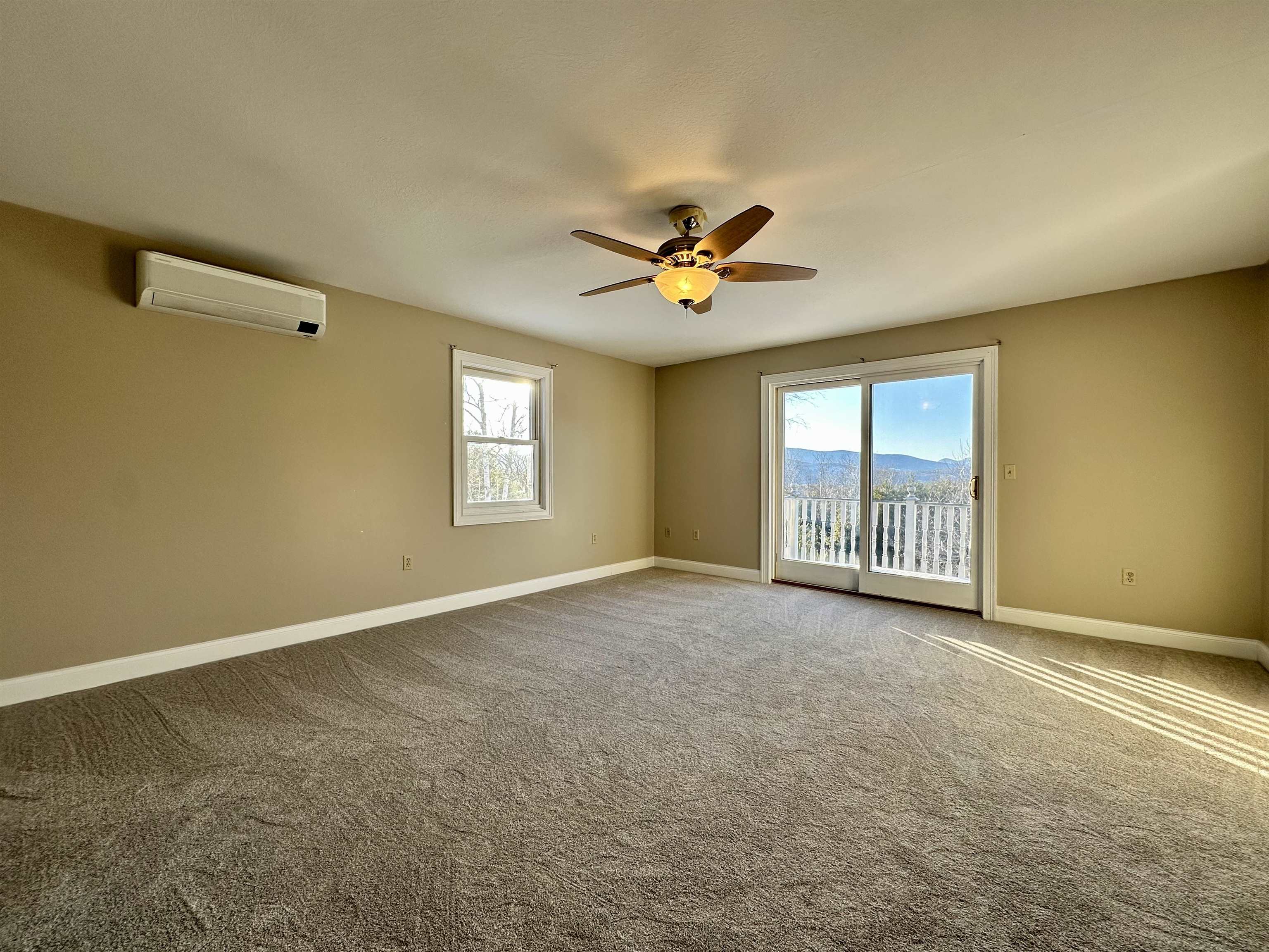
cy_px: 476
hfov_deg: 102.1
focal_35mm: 14
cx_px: 634
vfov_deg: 85.7
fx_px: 513
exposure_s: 1/136
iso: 40
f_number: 2.2
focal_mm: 2.22
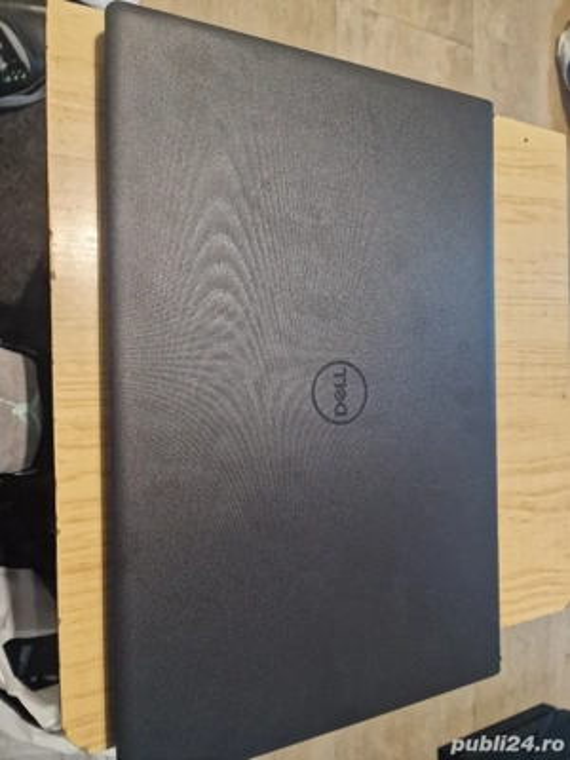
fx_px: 505
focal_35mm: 23
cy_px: 380
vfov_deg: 73.9
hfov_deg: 58.9
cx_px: 285
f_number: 1.8
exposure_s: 1/100
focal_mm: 6.4
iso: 800
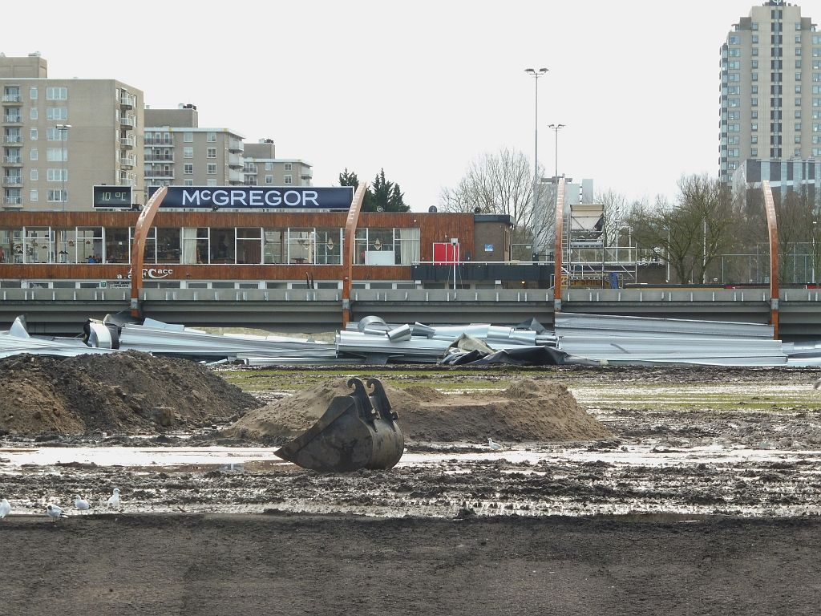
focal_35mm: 137
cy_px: 308
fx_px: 3249
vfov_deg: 10.8
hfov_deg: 14.4
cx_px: 410
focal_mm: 24.4
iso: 100
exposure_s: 1/100
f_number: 5.4
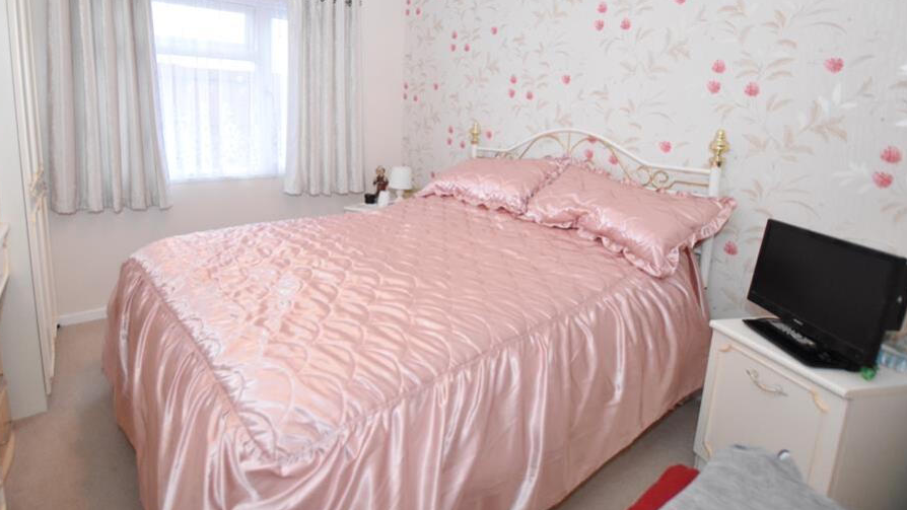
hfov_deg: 92.1
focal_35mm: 18
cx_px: 393
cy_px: 178
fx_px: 433
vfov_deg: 59.9
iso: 2500
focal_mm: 10
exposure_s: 1/125
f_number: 3.5
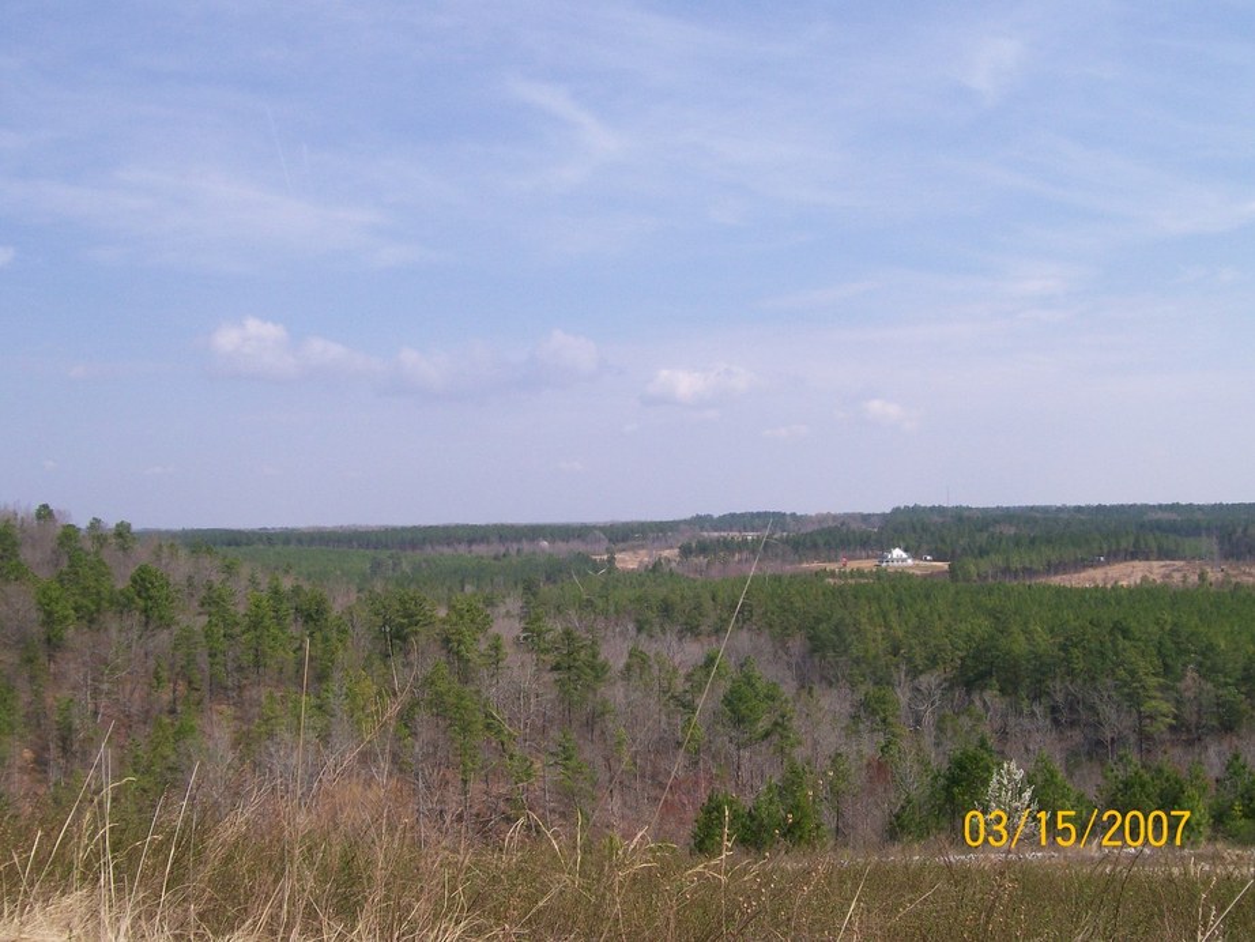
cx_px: 628
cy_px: 471
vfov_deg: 39.7
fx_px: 1306
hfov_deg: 51.3
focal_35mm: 36
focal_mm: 6
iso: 80
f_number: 4.8
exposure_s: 1/706
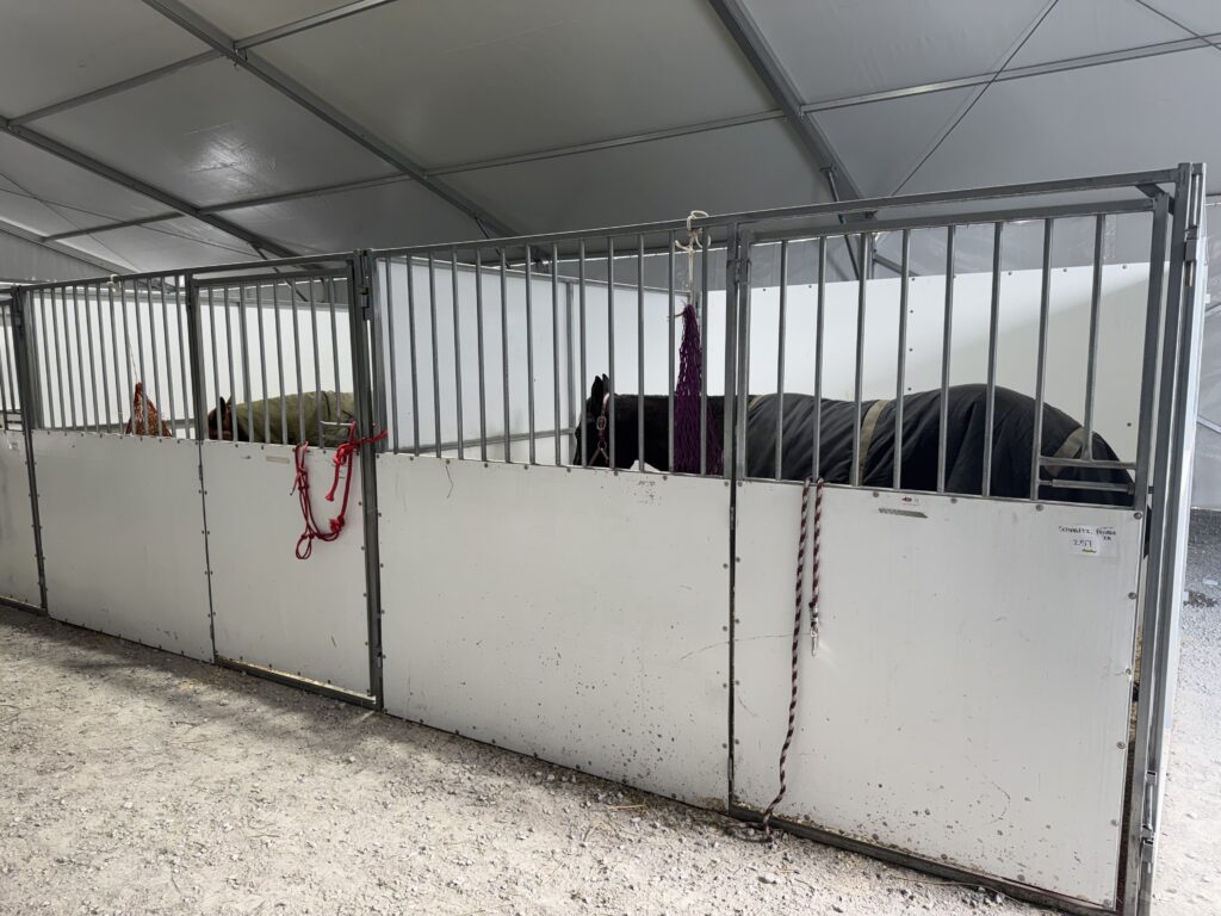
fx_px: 847
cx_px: 610
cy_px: 458
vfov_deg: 56.8
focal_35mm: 24
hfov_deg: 71.6
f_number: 1.78
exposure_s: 1/63
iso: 64
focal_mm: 6.76
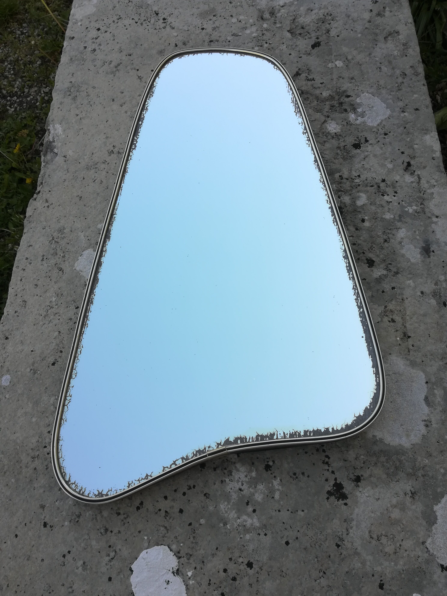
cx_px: 224
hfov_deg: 53.1
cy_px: 298
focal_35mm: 26
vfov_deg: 67.3
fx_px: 448
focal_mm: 3.83
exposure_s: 1/223
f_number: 2.2
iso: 50
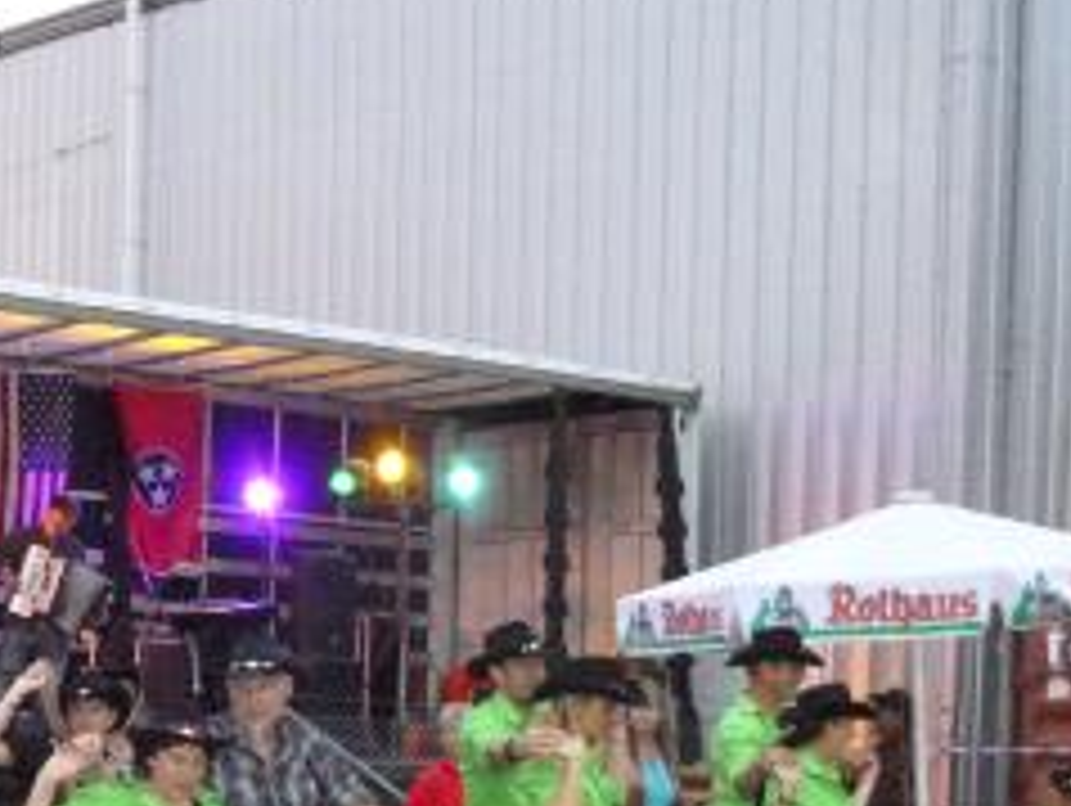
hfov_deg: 29.7
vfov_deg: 22.6
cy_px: 765
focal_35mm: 63
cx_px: 166
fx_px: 1951
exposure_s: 1/60
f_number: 3.1
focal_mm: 4.5
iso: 1000
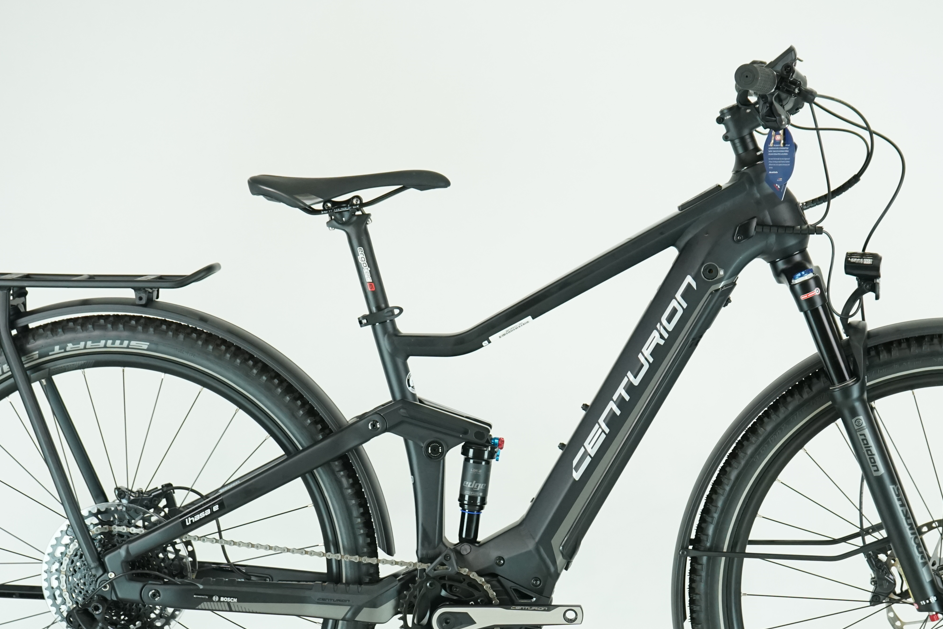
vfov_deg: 16.2
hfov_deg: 24.2
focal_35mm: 84
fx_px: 2200
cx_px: 545
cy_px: 418
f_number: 5.6
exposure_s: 1/200
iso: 1600
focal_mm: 56
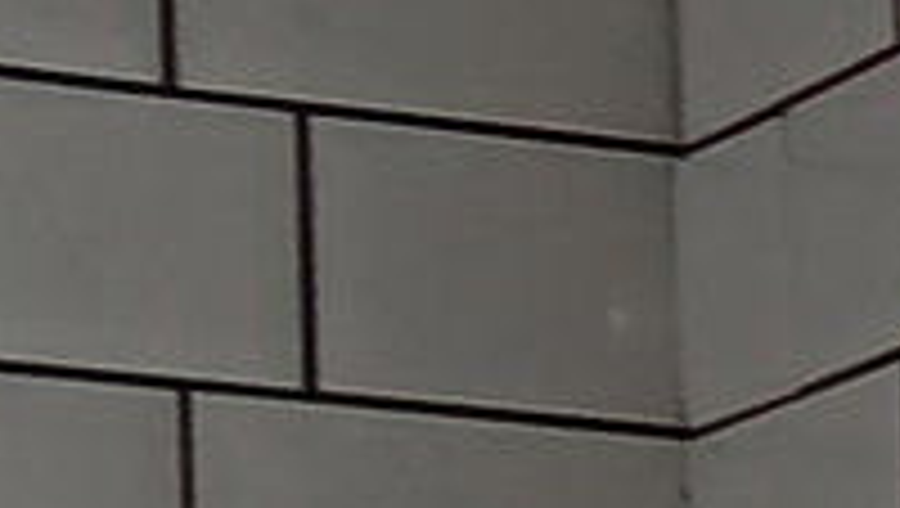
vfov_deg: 3.6
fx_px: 7215
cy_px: 2843
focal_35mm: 302
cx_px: 2048
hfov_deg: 6.8
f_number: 1.8
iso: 20
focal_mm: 3.98
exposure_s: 1/50
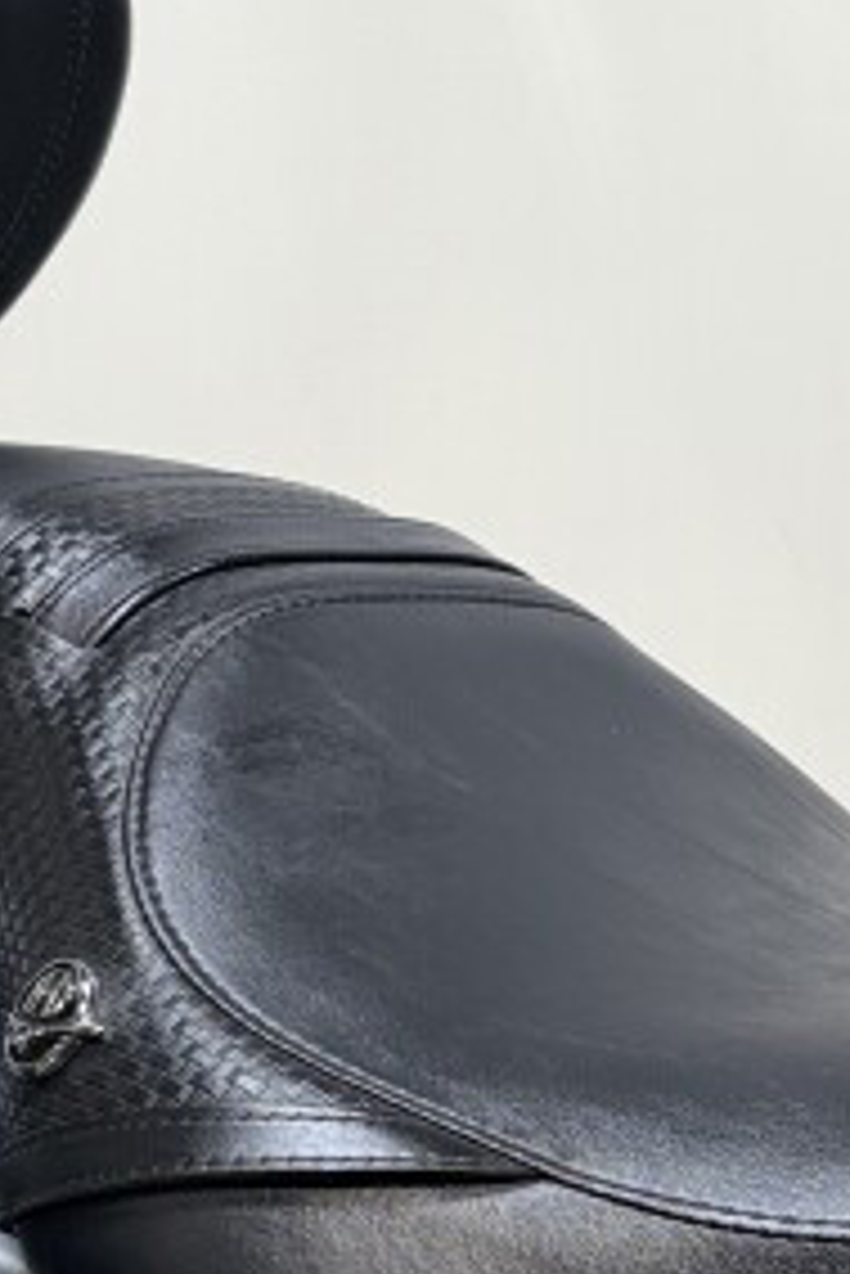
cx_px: 488
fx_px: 3608
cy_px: 950
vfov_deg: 19.9
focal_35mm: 102
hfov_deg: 13.4
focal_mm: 5.96
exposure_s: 1/120
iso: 40
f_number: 1.6
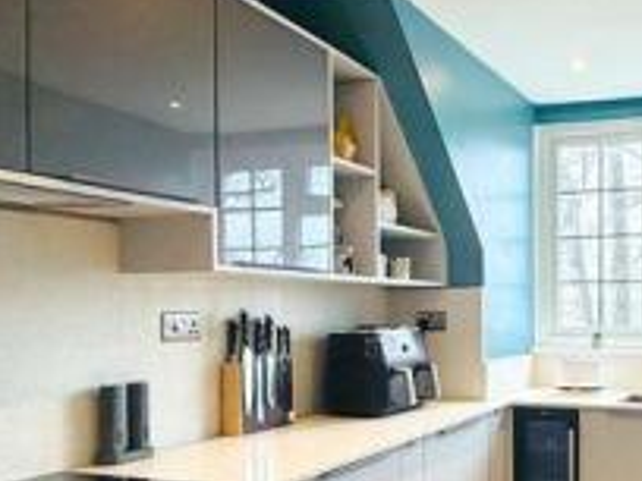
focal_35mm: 40
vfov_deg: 35.6
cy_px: 316
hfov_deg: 43.6
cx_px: 552
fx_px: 742
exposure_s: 1/50
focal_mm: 2.22
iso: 250
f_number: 2.2
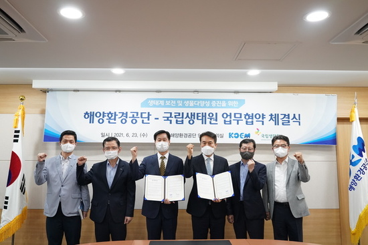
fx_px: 307
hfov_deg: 61.9
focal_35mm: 30
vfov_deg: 43.6
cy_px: 122
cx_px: 184
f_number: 5.6
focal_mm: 30
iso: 4000
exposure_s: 1/160
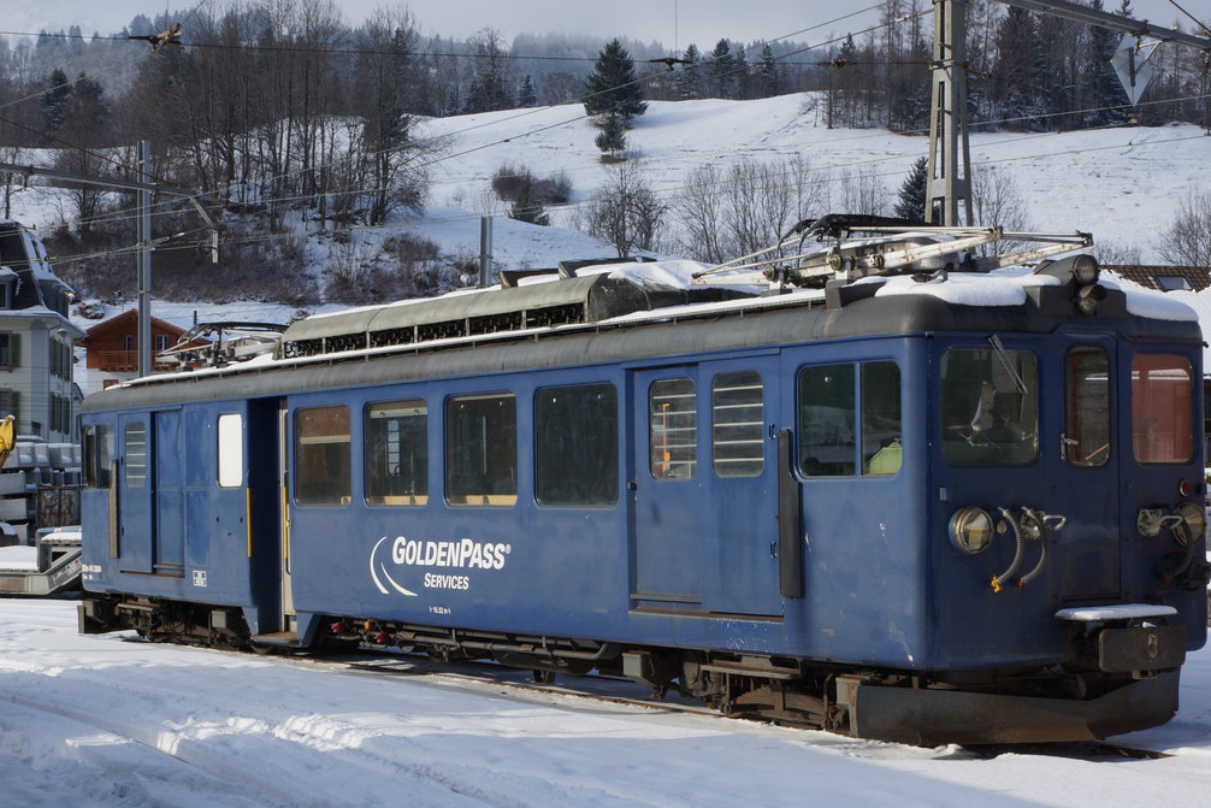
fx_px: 2106
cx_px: 672
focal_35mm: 63
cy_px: 459
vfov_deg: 21.7
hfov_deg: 32.1
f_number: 16
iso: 200
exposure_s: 1/160
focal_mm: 35
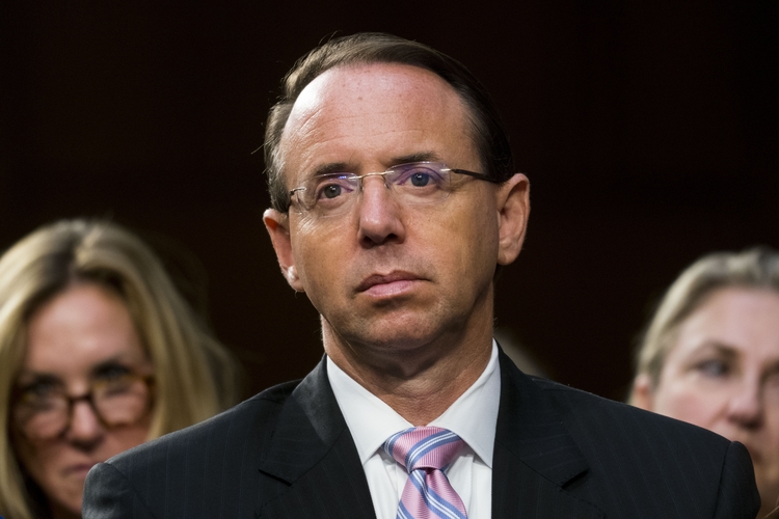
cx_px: 390
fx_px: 8655
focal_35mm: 400
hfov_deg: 5.2
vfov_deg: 3.4
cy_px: 260
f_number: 5.6
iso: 4000
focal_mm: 400
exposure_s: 1/250
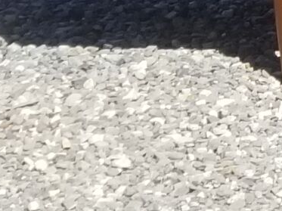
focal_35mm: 201
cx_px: 1053
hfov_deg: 7.5
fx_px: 1636
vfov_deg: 6.9
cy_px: -346
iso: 50
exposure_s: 1/1605
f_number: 1.7
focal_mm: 4.25
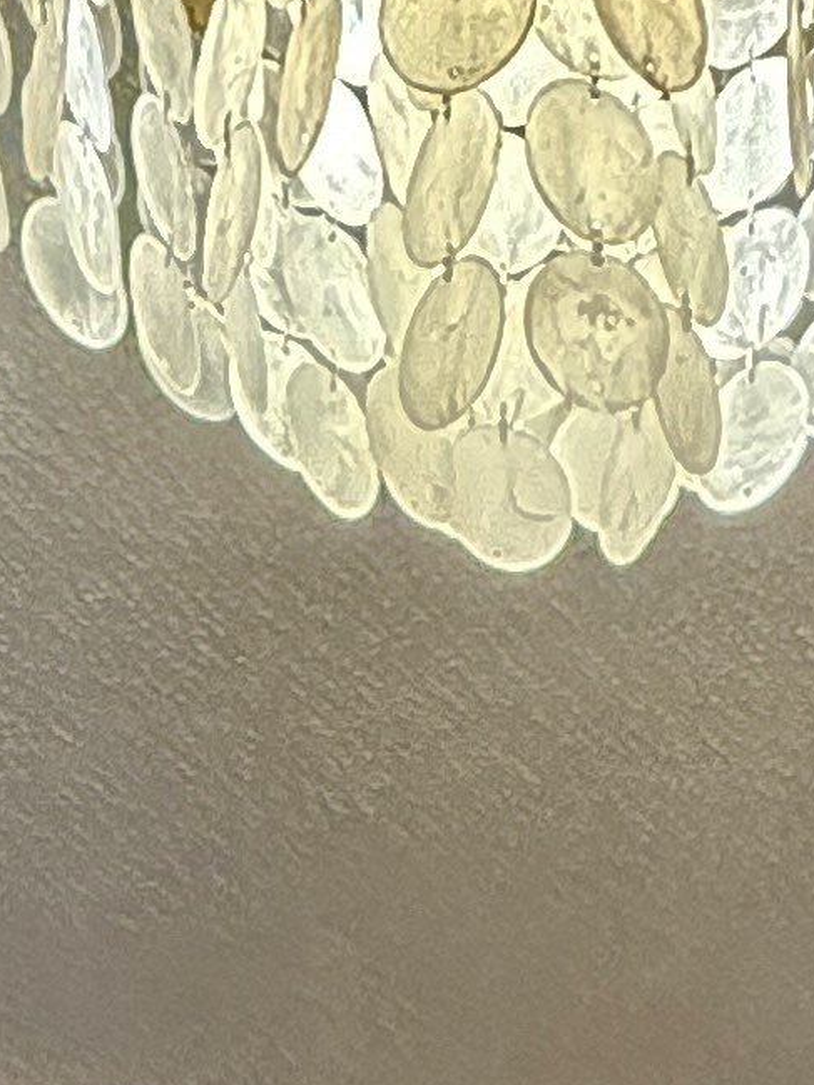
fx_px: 2727
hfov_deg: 17.0
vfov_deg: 15.8
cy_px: 2361
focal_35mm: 87
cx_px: 463
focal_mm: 2.22
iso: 640
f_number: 2.2
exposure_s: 1/120
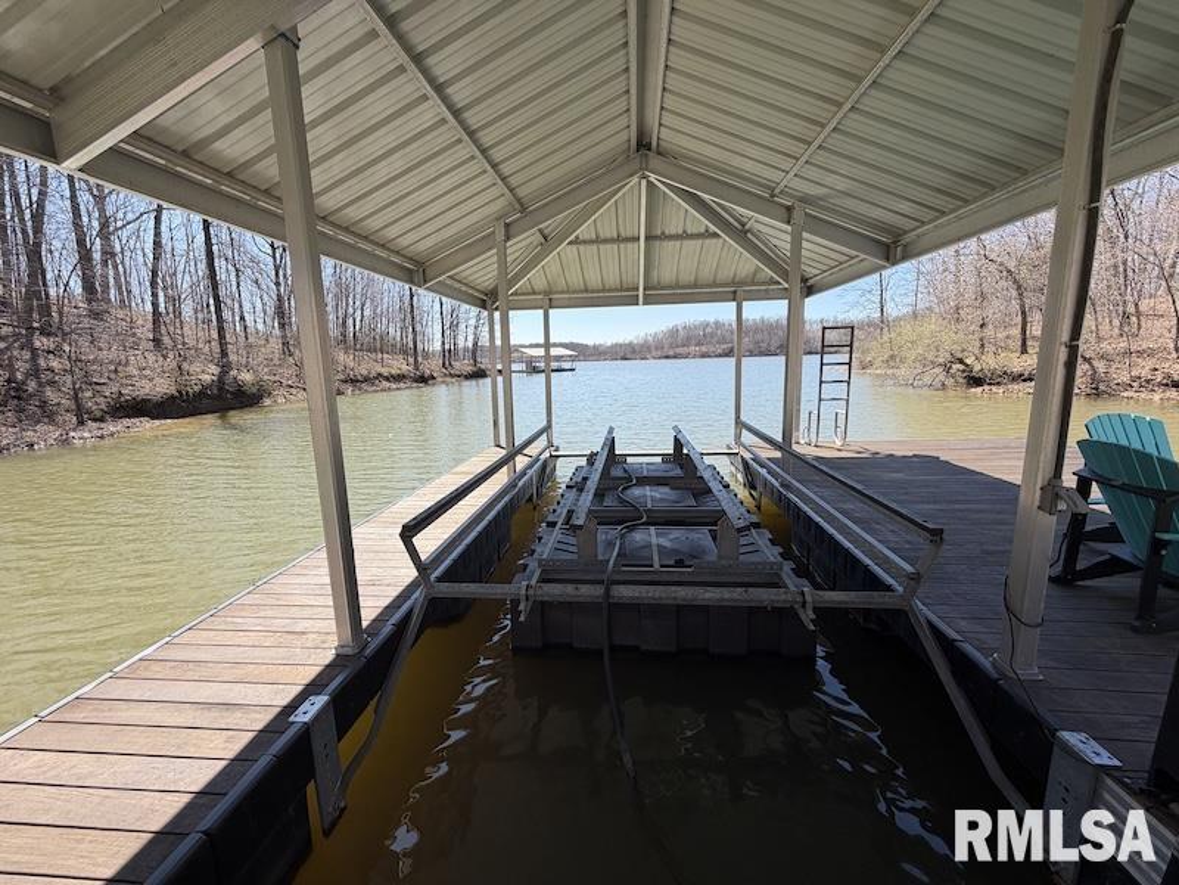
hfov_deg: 102.1
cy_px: 442
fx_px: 477
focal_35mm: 14
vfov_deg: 85.7
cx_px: 590
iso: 40
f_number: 2.2
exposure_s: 1/522
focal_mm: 2.22
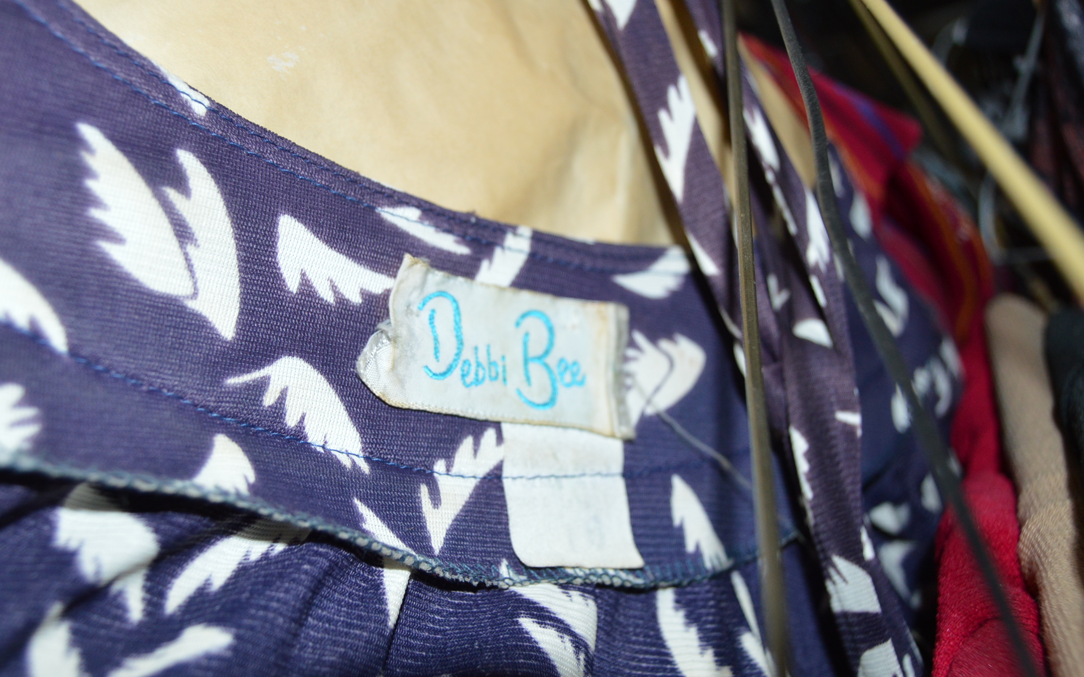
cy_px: 354
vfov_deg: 34.4
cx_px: 491
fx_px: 1093
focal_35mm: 37
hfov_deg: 52.7
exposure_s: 1/60
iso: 500
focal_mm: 18
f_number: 3.5
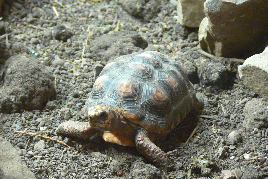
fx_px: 1392
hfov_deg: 11.0
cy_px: 99
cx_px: 134
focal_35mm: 187
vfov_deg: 7.3
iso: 200
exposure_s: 1/6
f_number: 3.6
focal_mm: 37.8
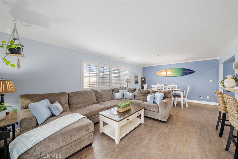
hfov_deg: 108.3
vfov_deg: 85.4
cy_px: 80
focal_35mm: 13
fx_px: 86
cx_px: 119
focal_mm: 13
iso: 200
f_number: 8
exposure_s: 1/1.67
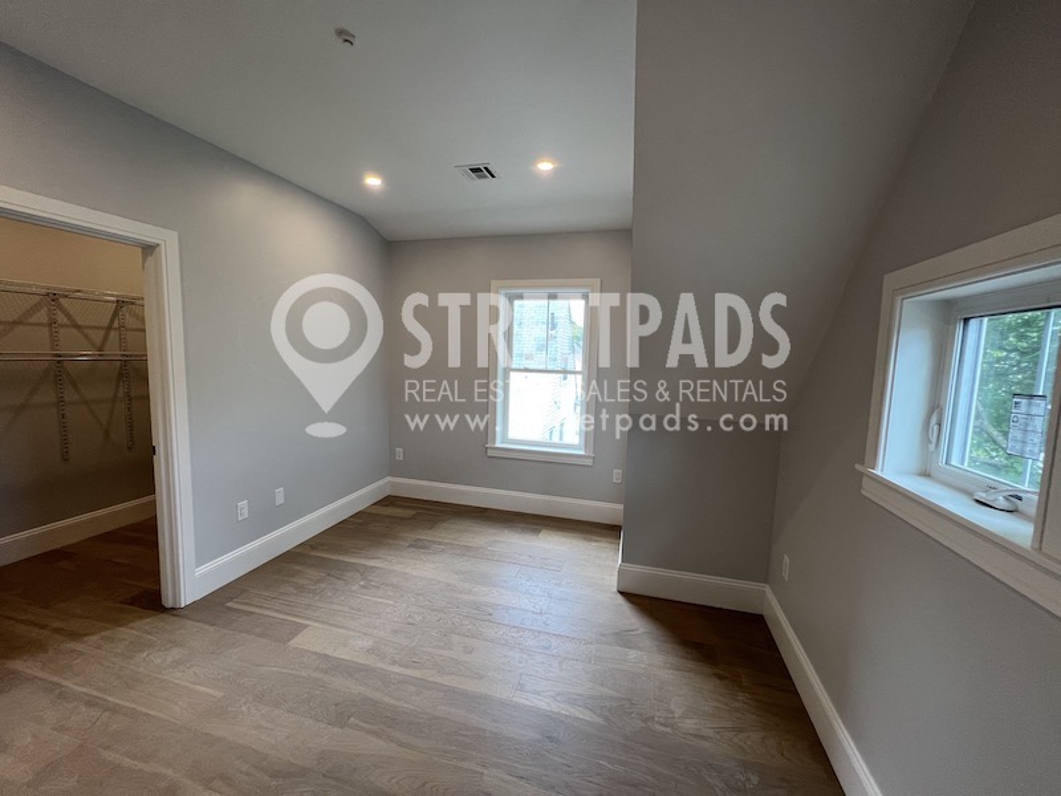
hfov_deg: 106.2
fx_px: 398
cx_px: 530
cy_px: 398
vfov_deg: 89.9
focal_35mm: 13
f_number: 1.8
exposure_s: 1/120
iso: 100
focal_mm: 1.57
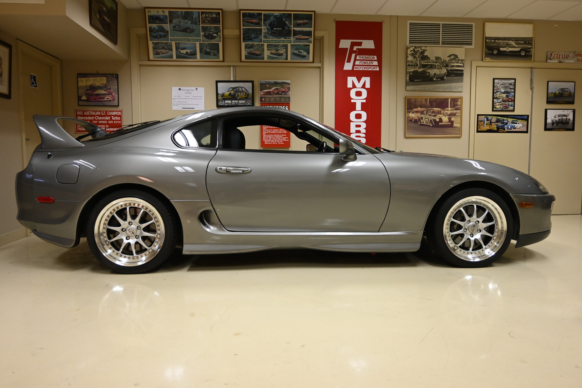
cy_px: 194
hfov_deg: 63.2
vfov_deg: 44.6
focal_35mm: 29
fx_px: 473
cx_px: 291
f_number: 3.8
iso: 1100
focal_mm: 19.5
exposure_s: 1/125
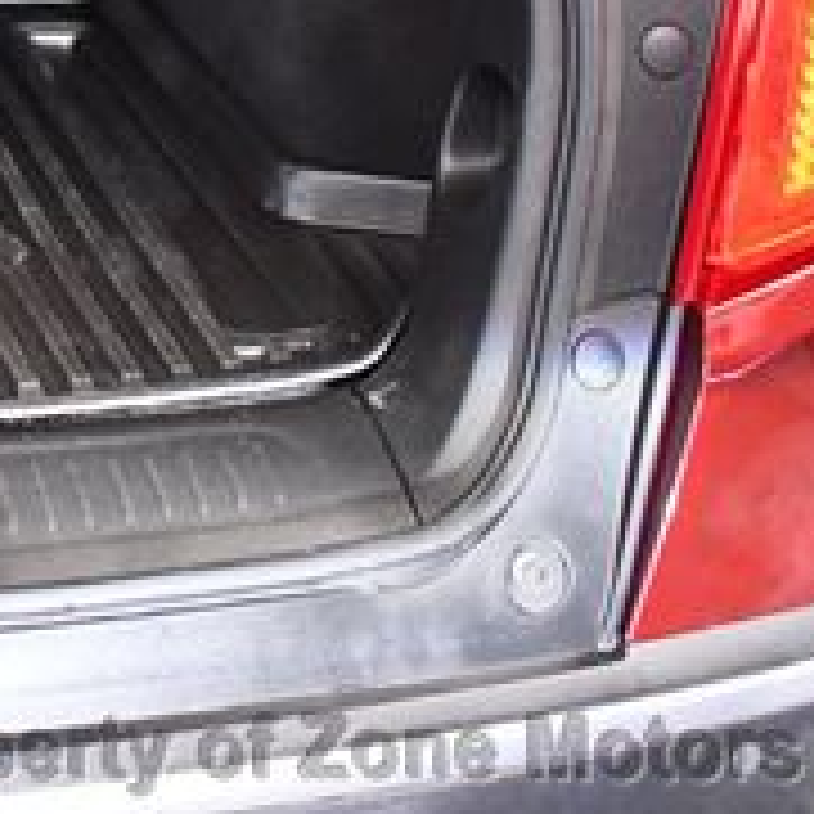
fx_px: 2873
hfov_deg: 14.7
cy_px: -126
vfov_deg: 15.6
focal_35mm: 108
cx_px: -486
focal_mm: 18
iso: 3600
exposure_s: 1/60
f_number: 3.5
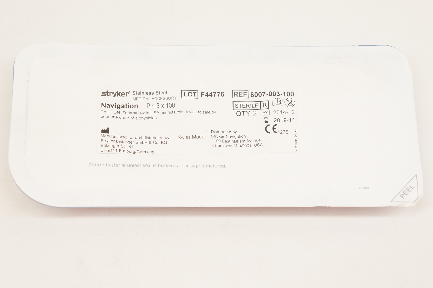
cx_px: 216
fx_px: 757
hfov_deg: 31.9
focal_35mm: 63
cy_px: 144
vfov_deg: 21.5
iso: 400
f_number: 6.3
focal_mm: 42
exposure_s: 1/60
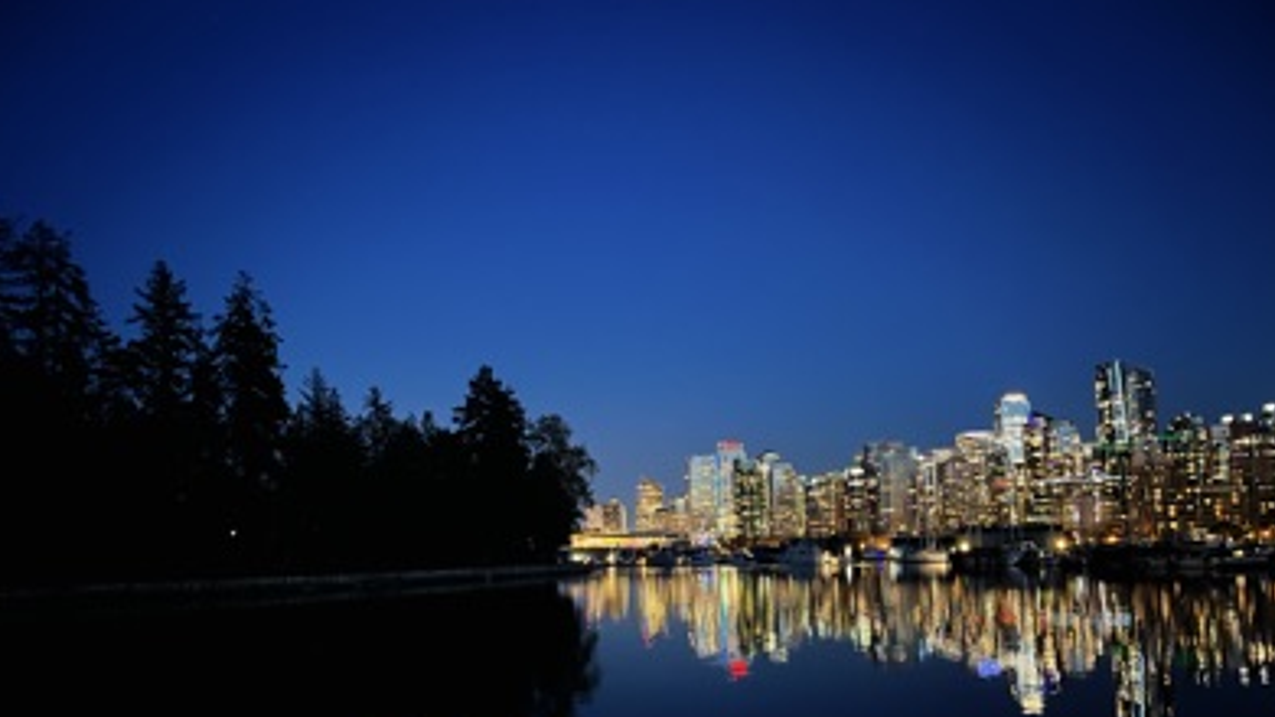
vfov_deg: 39.8
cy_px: 473
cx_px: 636
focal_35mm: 29
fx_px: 980
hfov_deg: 66.1
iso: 500
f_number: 1.6
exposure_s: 1/5
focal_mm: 5.1
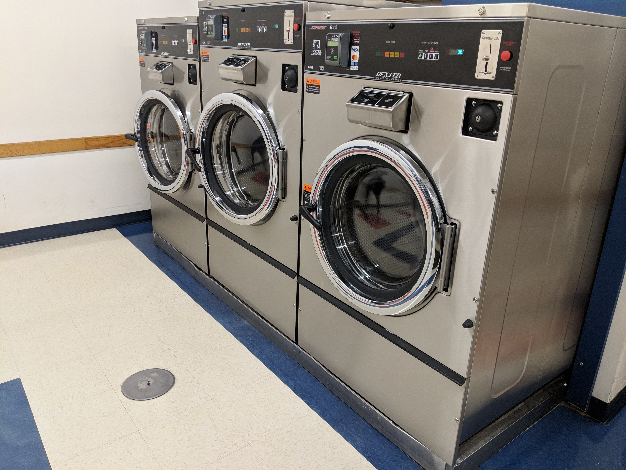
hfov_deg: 65.3
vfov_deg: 51.4
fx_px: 488
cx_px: 313
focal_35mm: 27
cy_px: 235
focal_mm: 4.44
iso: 199
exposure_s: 1/125
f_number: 1.8
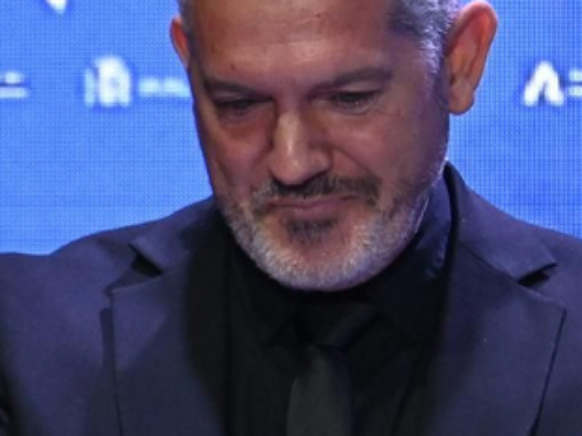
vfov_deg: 1.5
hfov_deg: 2.0
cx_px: -254
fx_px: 16770
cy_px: 509
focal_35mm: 997
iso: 3200
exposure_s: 1/250
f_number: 6.3
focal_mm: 135
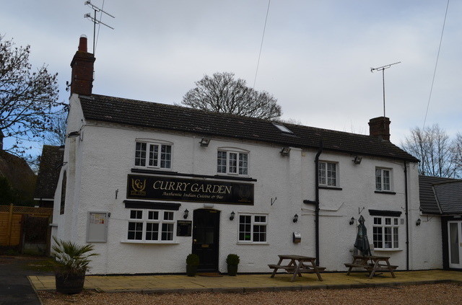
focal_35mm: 36
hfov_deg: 53.3
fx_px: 461
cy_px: 152
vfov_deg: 36.7
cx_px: 231
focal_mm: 24
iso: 125
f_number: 8
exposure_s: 1/250
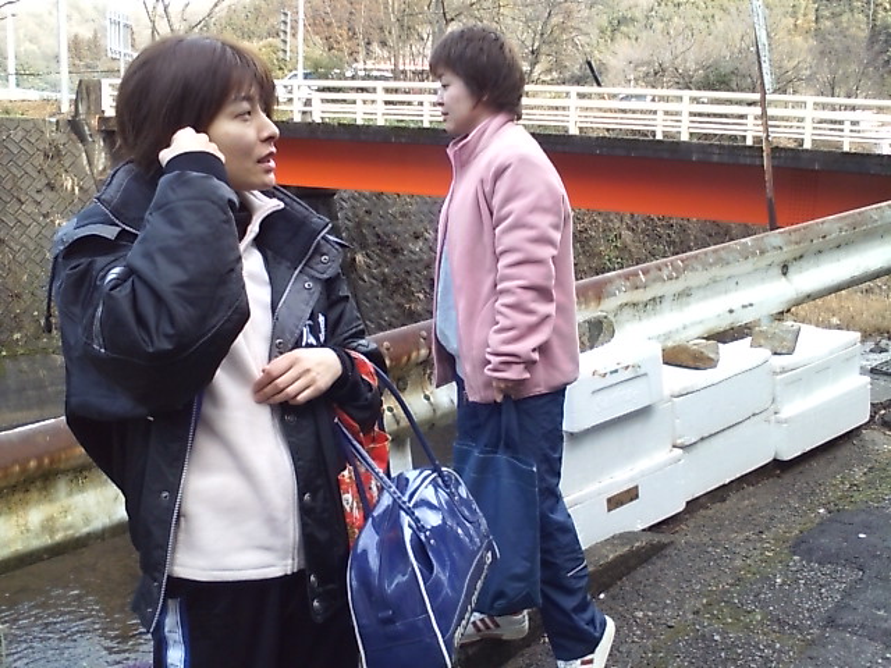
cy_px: 334
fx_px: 746
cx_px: 446
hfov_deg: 61.7
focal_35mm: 29
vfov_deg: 48.2
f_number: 3.5
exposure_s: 1/66.7
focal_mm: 3.73
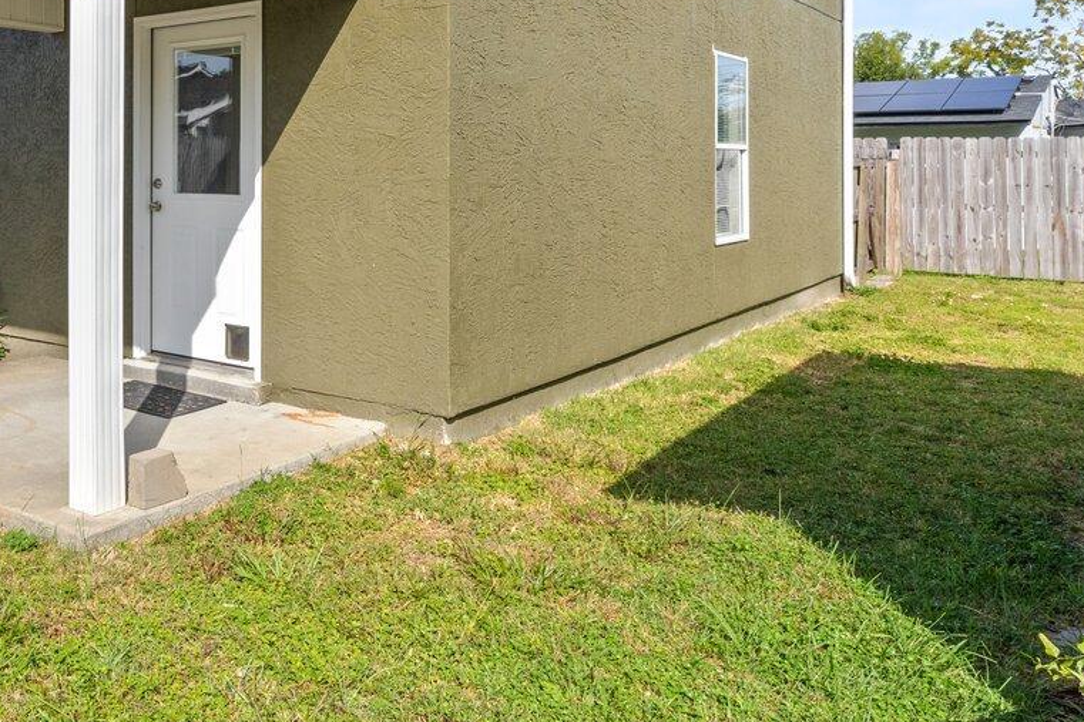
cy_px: 176
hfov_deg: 50.1
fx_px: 1054
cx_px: 171
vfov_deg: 36.9
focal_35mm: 35
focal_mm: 13
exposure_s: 1/500
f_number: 10
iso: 500
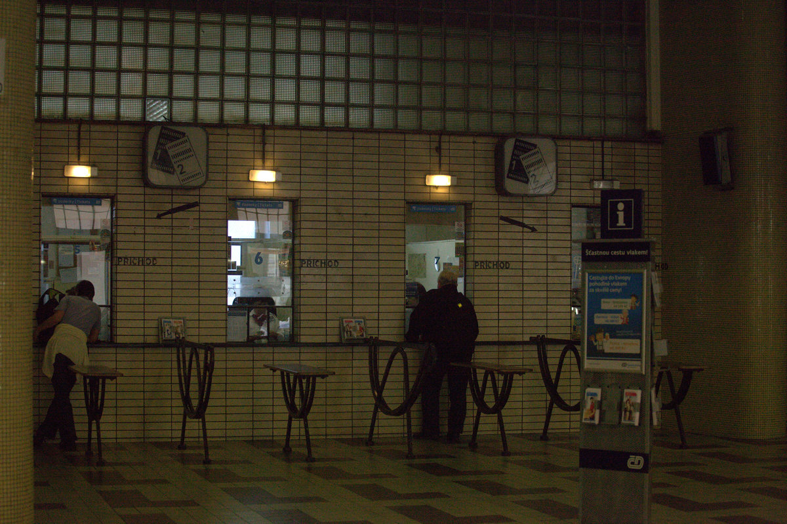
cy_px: 262
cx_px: 394
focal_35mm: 68
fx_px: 1486
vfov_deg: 20.0
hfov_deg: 29.7
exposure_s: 1/1000
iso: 3200
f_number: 4
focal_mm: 70
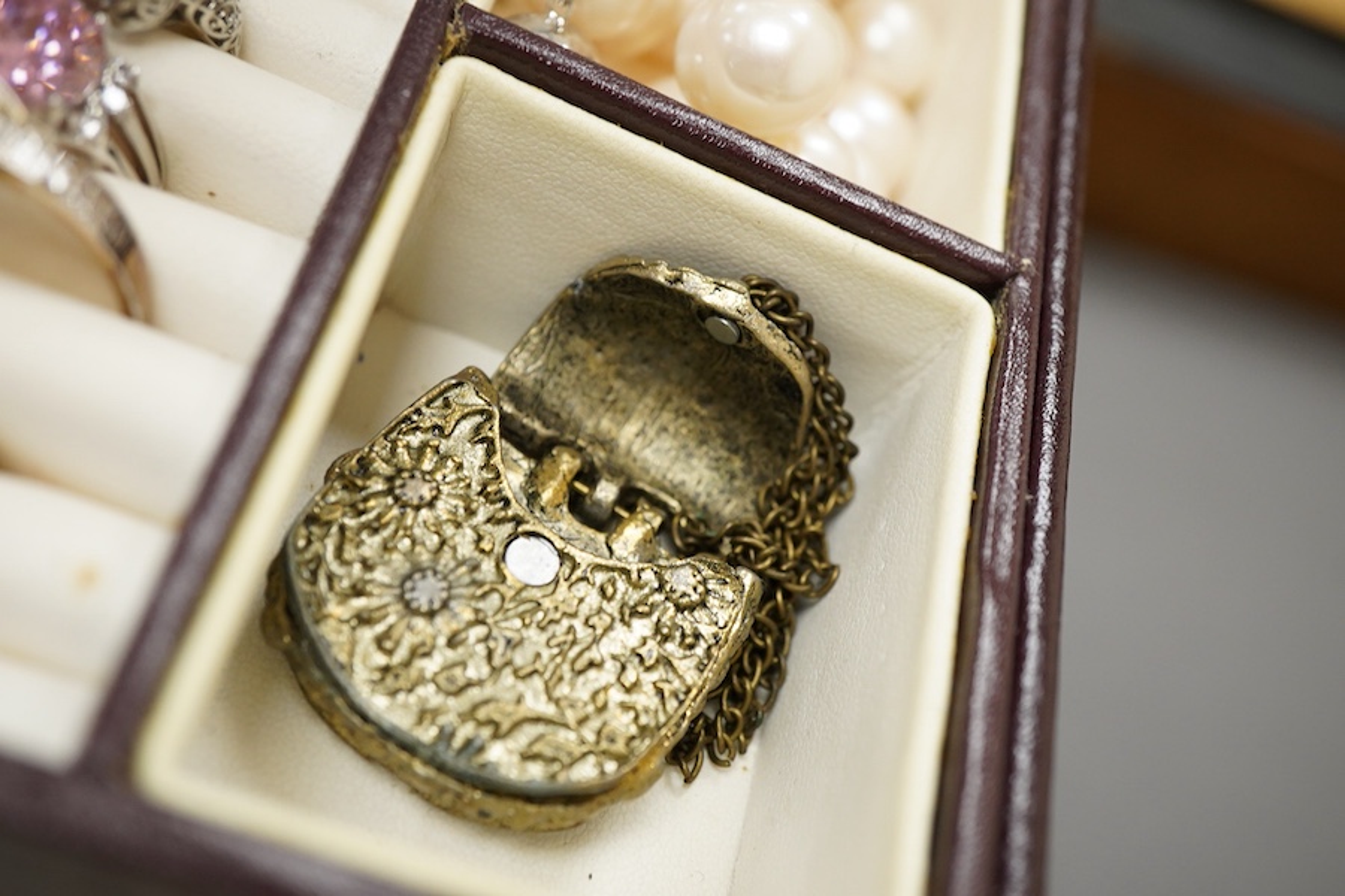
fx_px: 1681
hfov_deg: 43.6
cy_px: 448
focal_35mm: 45
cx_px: 672
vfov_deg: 29.9
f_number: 8
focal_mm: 30
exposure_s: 1/125
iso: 1250
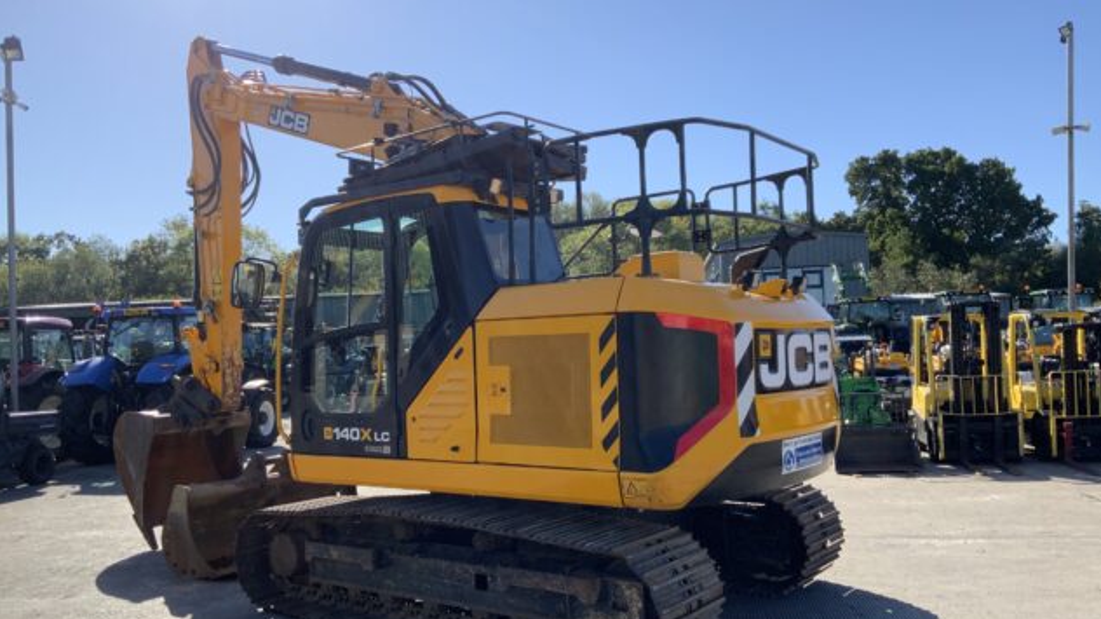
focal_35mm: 32
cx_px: 556
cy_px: 335
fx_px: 934
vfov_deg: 36.6
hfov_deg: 61.0
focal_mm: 3
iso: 16
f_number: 1.8
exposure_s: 1/1195
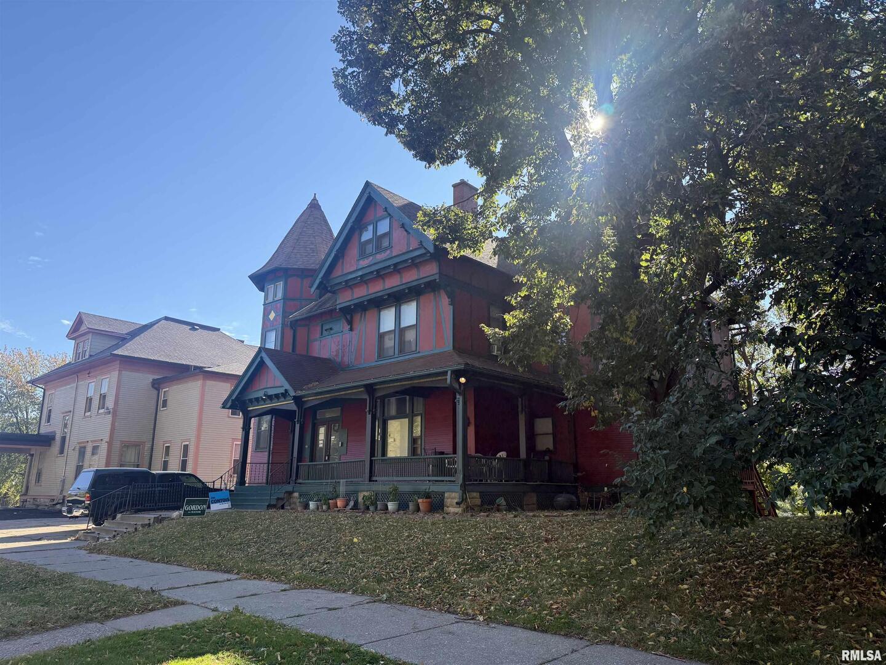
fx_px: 614
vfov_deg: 56.8
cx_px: 443
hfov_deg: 71.6
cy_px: 332
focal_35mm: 24
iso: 100
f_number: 1.78
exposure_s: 1/1727
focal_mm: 6.76
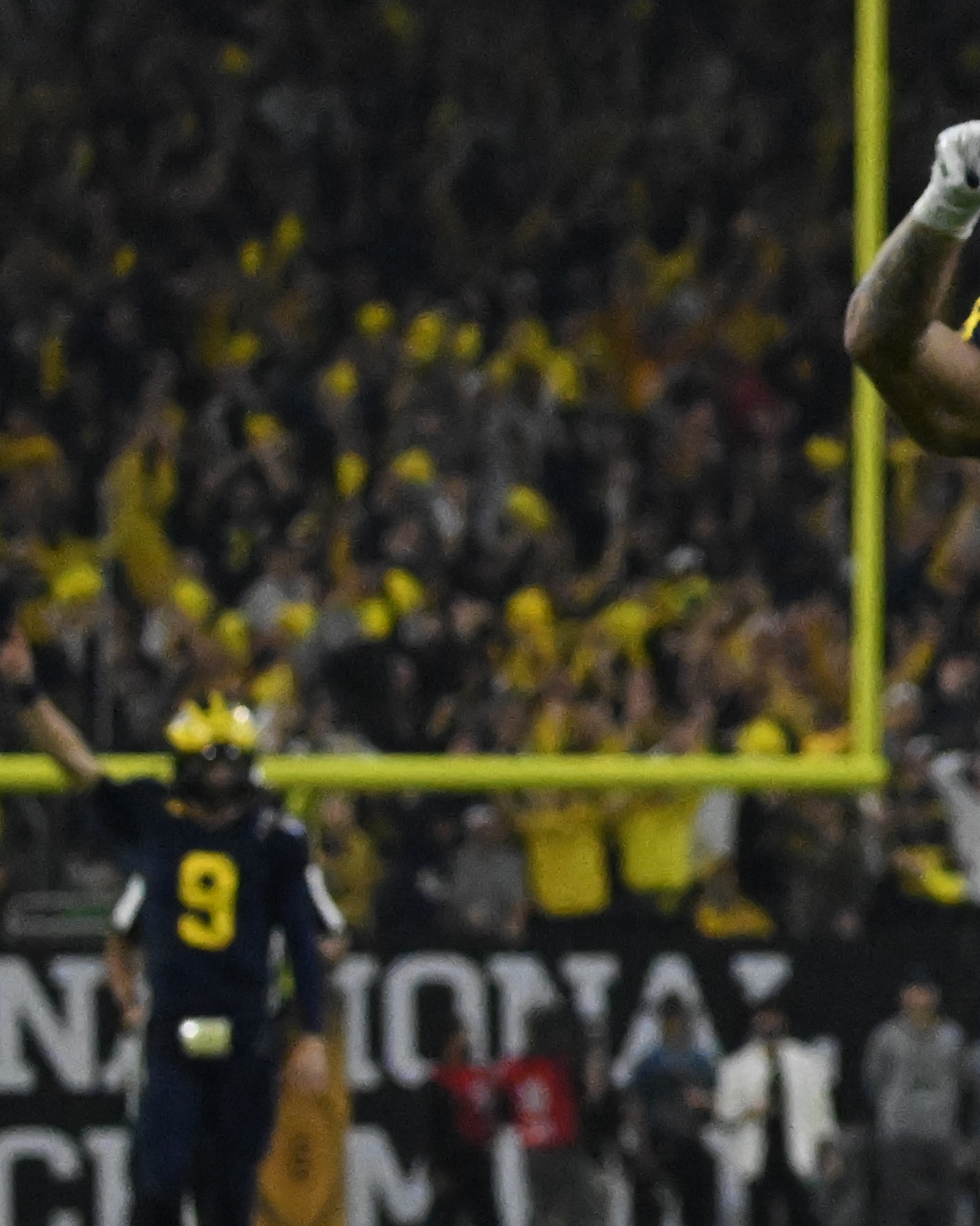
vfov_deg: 3.5
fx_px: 19977
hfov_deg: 2.8
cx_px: 1573
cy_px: 582
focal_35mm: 551
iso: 8000
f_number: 5.6
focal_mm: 130
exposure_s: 1/2500
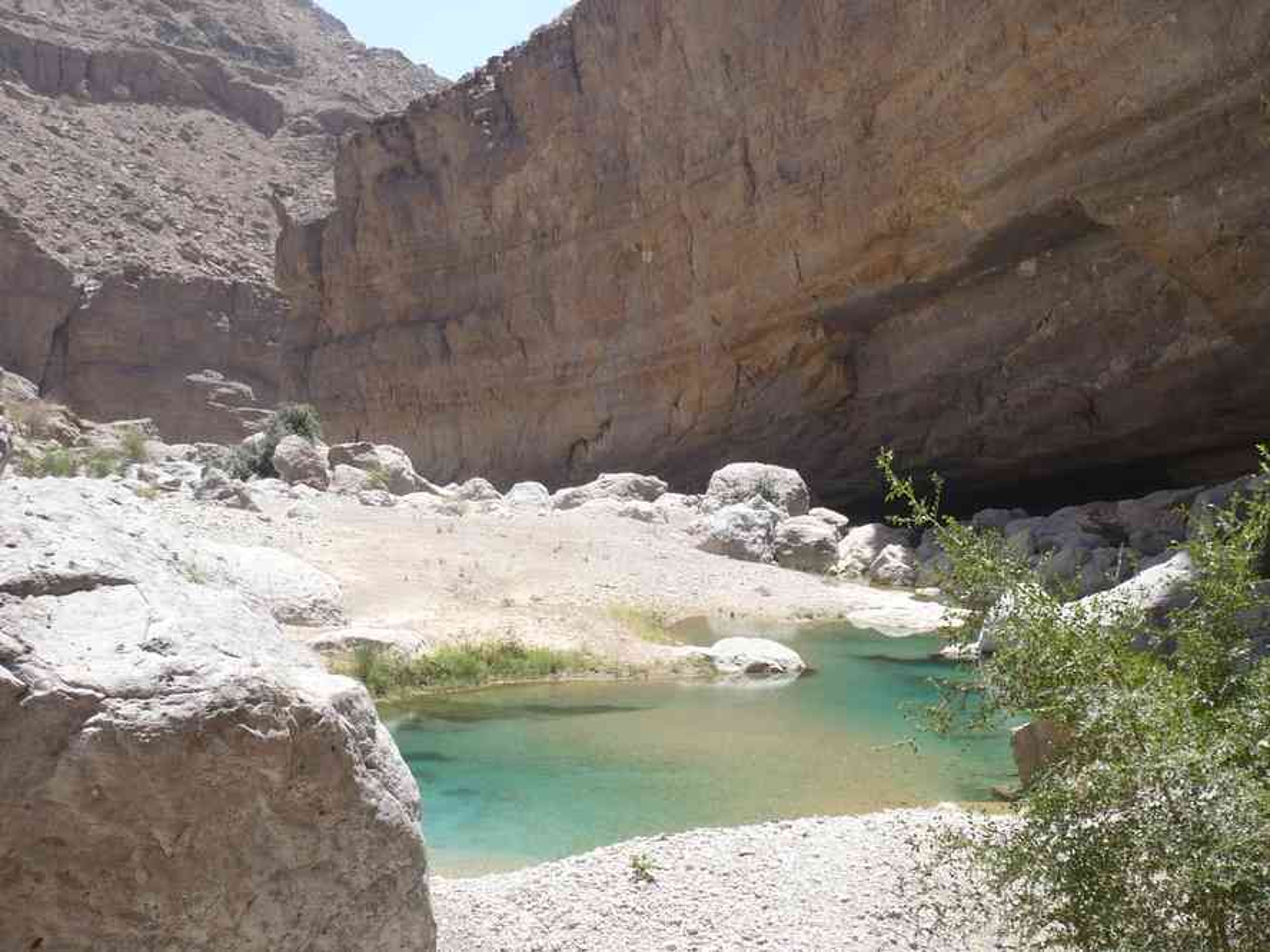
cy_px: 476
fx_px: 1651
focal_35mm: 45
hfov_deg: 42.1
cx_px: 635
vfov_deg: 32.2
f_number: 8
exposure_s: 1/160
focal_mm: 5.8
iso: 100
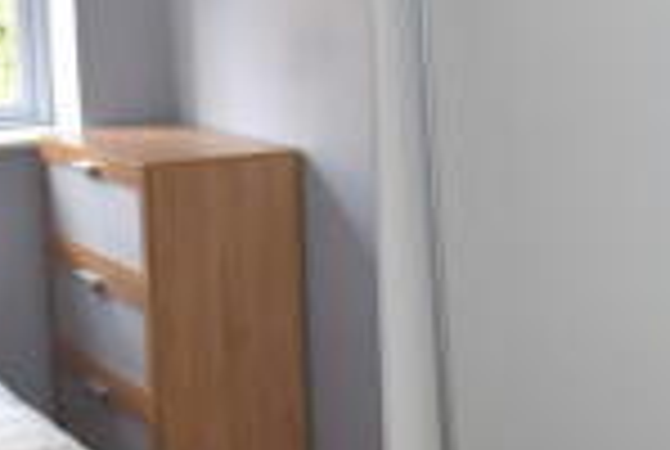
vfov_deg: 15.9
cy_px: 164
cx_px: 351
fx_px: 1604
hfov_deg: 23.6
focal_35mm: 86
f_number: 5.6
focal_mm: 18
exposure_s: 1/125
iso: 560
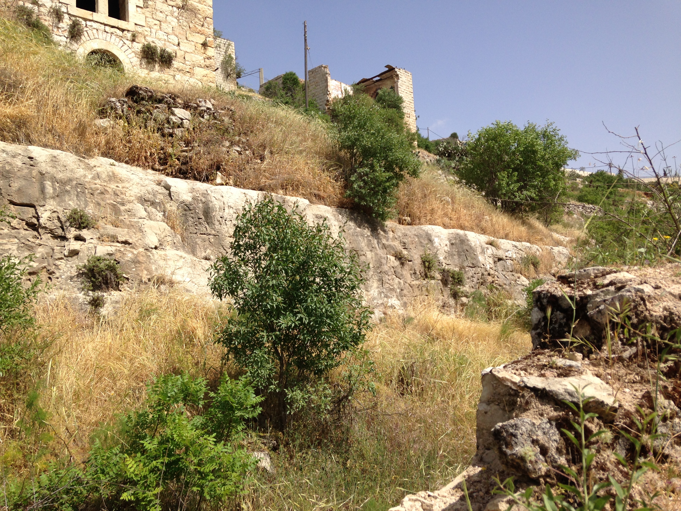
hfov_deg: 55.4
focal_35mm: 33
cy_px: 256
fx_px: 649
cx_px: 340
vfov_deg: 42.9
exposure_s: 1/1748
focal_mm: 4.12
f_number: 2.4
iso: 50
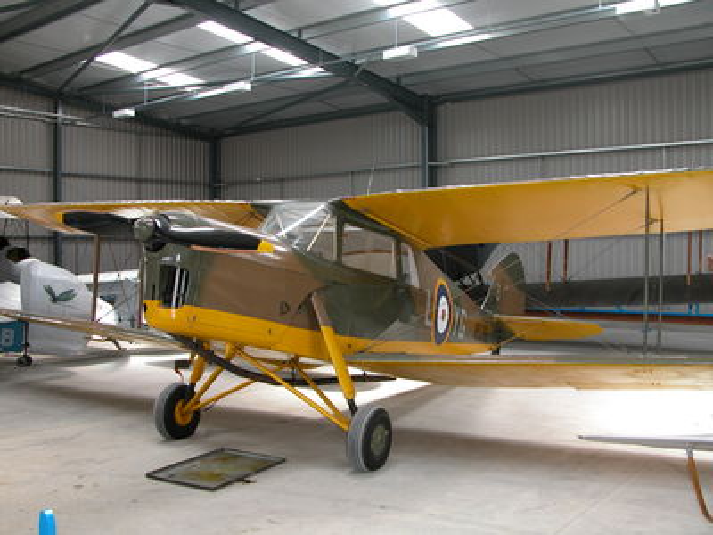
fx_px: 721
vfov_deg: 40.7
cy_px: 268
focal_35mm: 35
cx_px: 356
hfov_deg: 52.6
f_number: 3.2
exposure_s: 1/54
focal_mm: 8.9
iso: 100
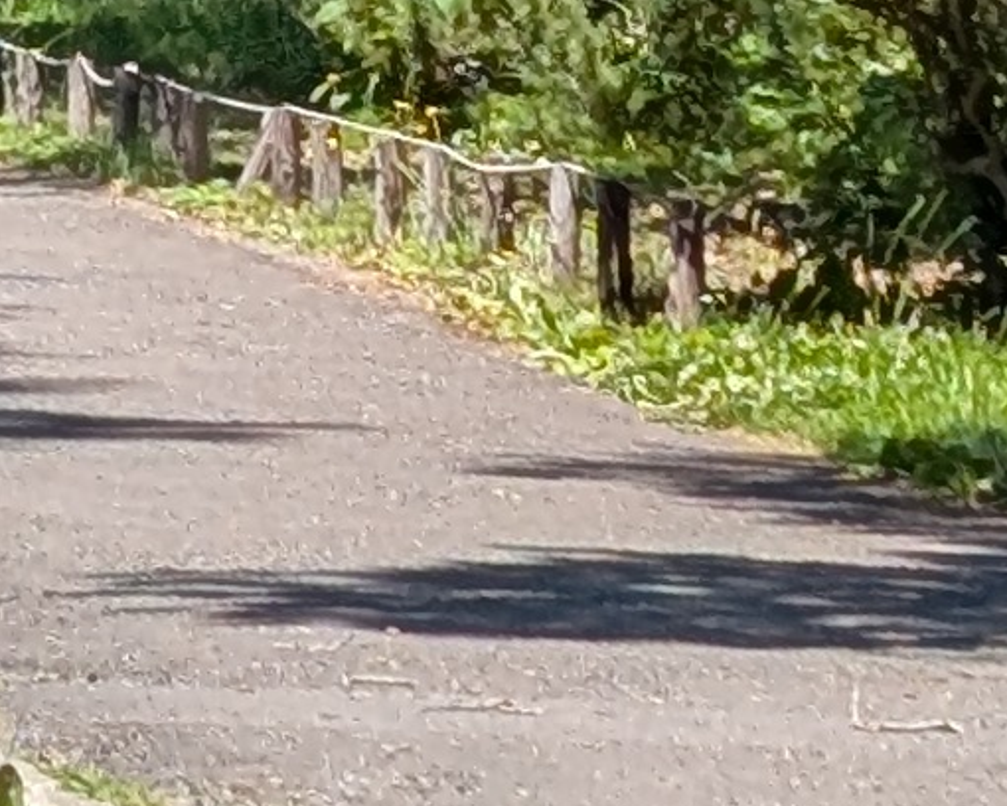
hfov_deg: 4.8
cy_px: -1837
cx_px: -2369
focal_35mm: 383
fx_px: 11415
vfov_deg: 3.9
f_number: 1.68
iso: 19
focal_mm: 6.9
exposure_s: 1/673
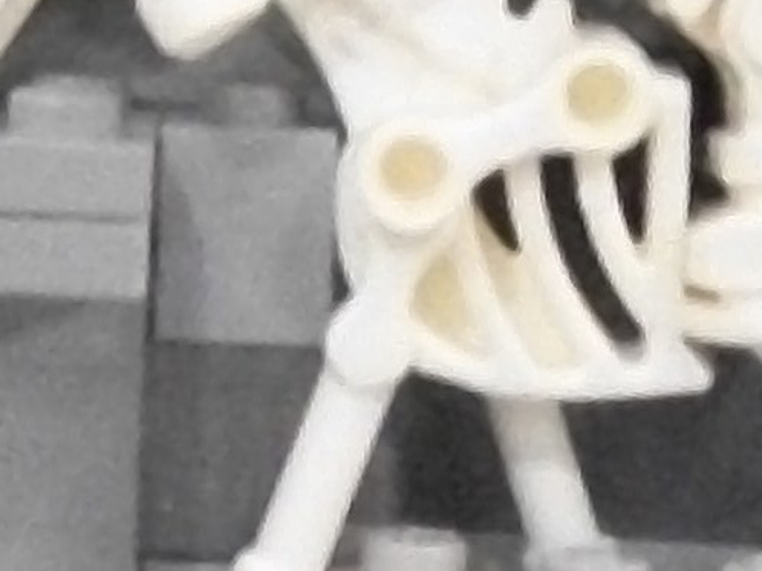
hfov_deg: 8.4
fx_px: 5193
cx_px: 428
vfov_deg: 6.3
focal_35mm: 236
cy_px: 508
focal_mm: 6
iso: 640
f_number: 2.7
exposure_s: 1/40
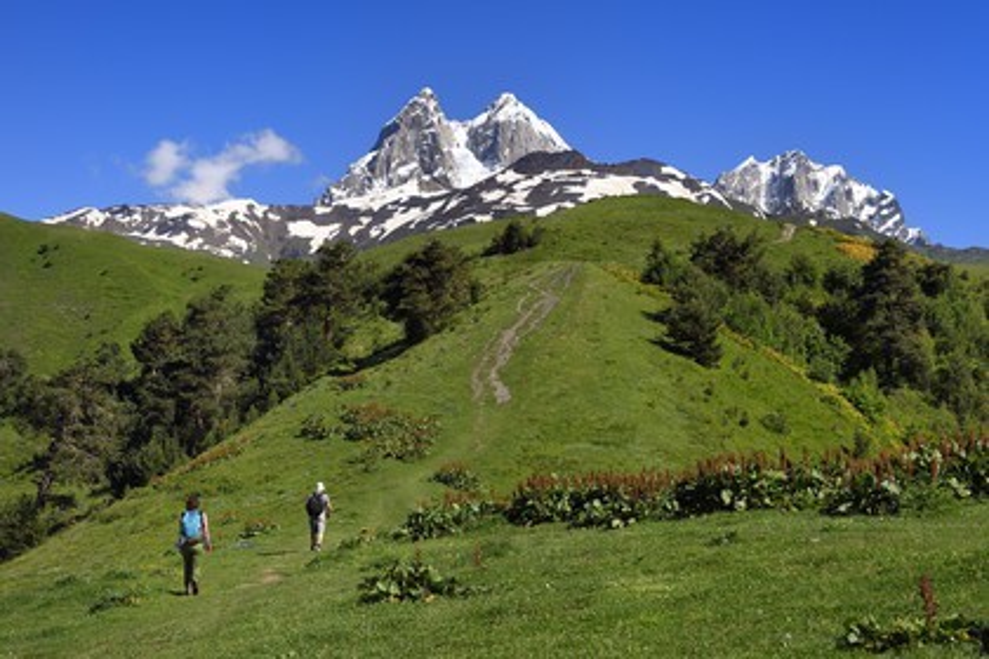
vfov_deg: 27.0
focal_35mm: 50
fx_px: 1374
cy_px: 330
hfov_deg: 39.6
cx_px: 494
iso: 200
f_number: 11
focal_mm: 50
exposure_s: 1/400
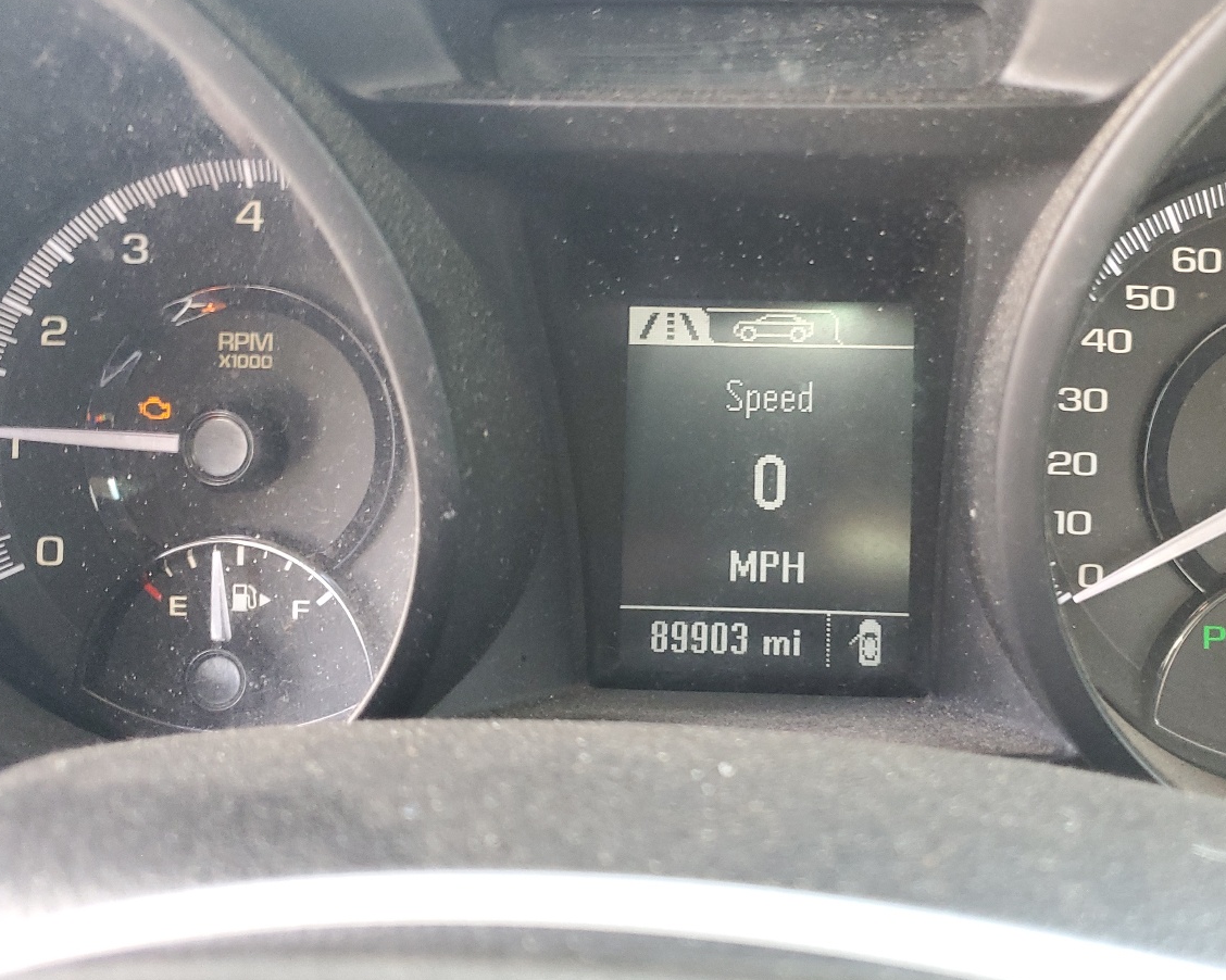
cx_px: 787
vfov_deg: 41.0
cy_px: 393
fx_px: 1306
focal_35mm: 36
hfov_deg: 49.7
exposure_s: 1/60.2
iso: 174
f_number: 1.5
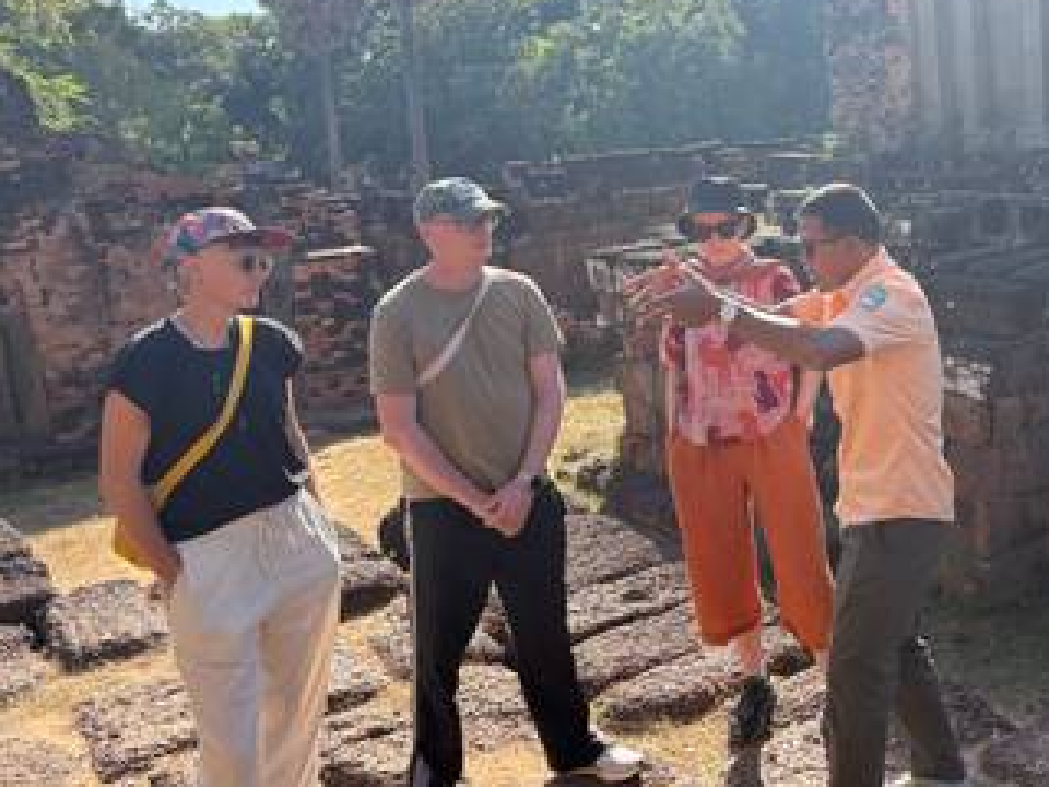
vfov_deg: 36.5
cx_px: 780
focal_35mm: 39
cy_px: 279
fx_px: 1182
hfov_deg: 46.2
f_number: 1.6
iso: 64
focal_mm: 5.96
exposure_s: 1/1587
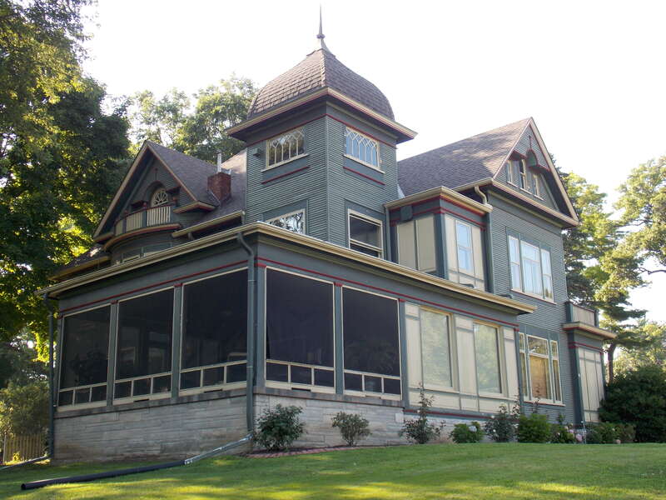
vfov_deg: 35.1
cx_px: 333
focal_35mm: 41
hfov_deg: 45.8
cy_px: 250
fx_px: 789
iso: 80
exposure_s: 1/100
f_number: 3.6
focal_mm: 7.3
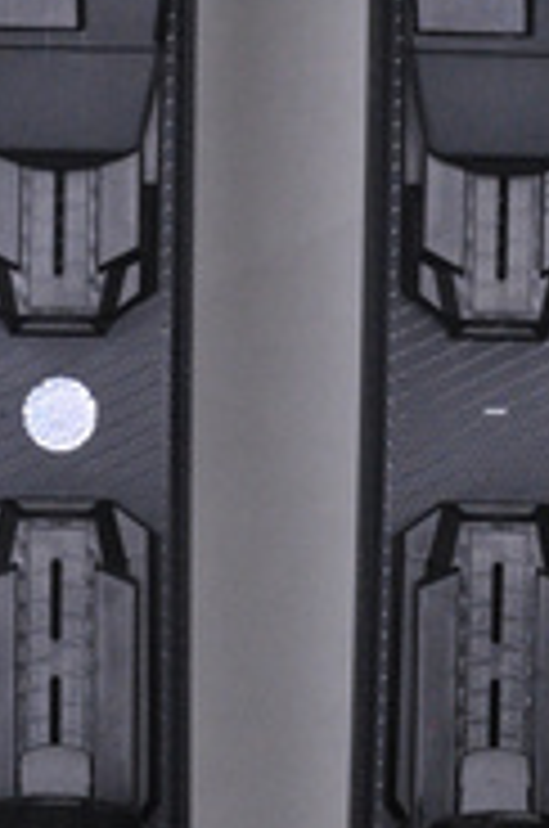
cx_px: 263
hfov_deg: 5.3
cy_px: 477
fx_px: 5901
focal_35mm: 257
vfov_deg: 8.0
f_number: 9.5
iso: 3200
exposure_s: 1/125
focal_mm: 70
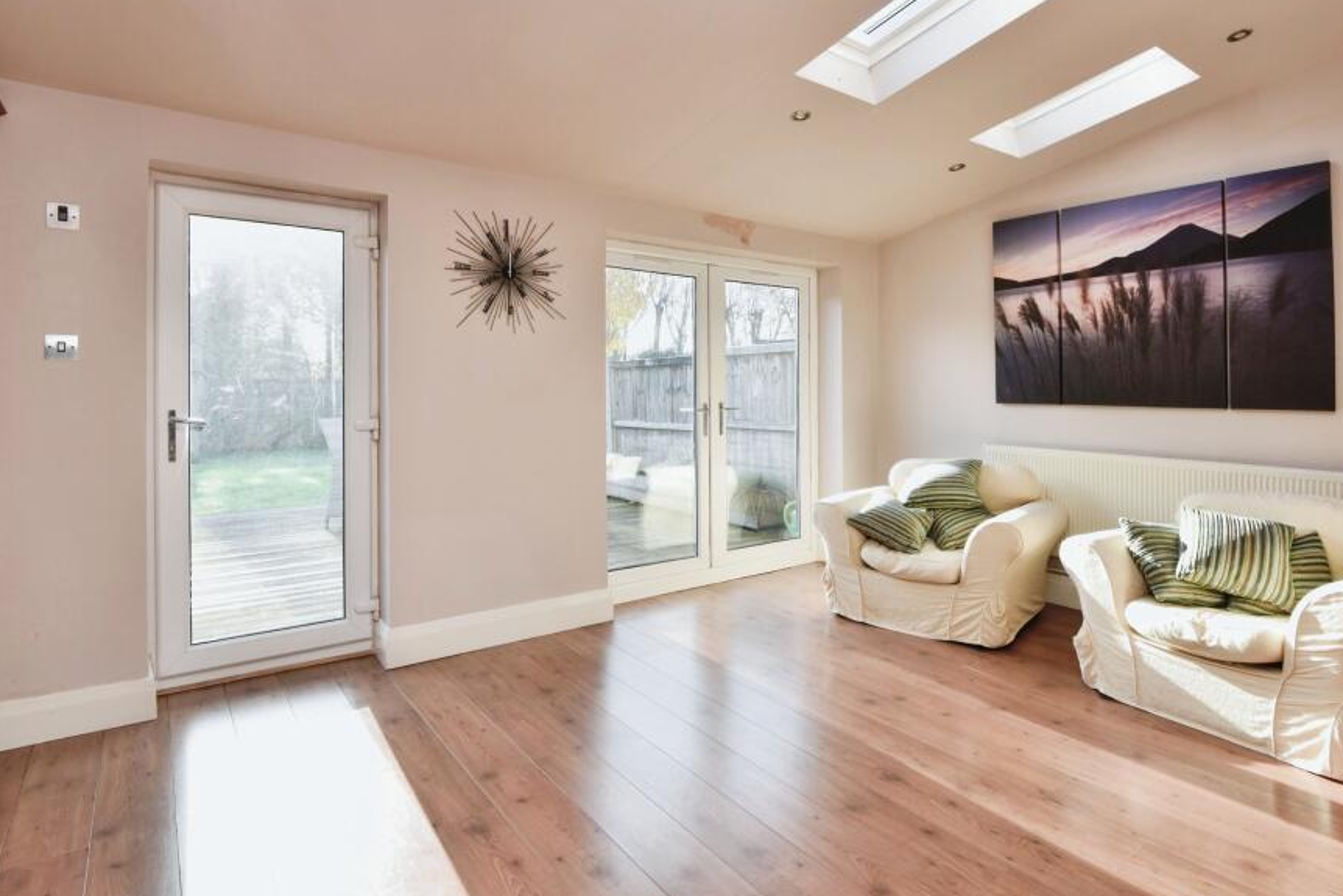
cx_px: 743
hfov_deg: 86.6
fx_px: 709
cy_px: 367
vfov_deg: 64.1
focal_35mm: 19
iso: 400
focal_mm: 16
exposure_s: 1/125
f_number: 7.1
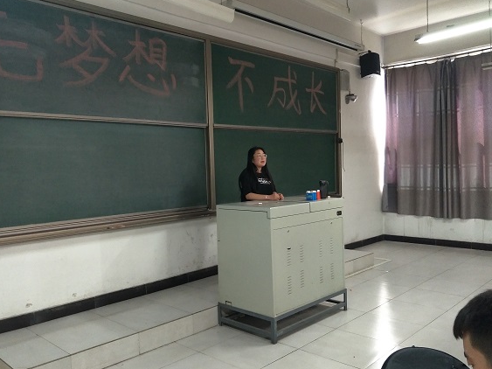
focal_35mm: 25
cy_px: 193
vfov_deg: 54.8
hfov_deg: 69.3
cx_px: 227
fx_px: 355
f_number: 2
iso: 269
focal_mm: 3.79
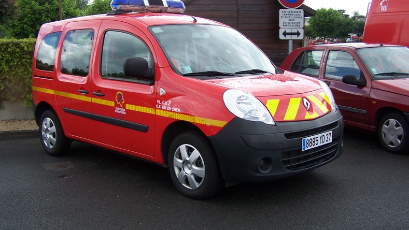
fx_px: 456
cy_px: 108
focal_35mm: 42
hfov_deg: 48.4
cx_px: 204
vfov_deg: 28.3
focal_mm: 6.3
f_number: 2.8
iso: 80
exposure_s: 1/500
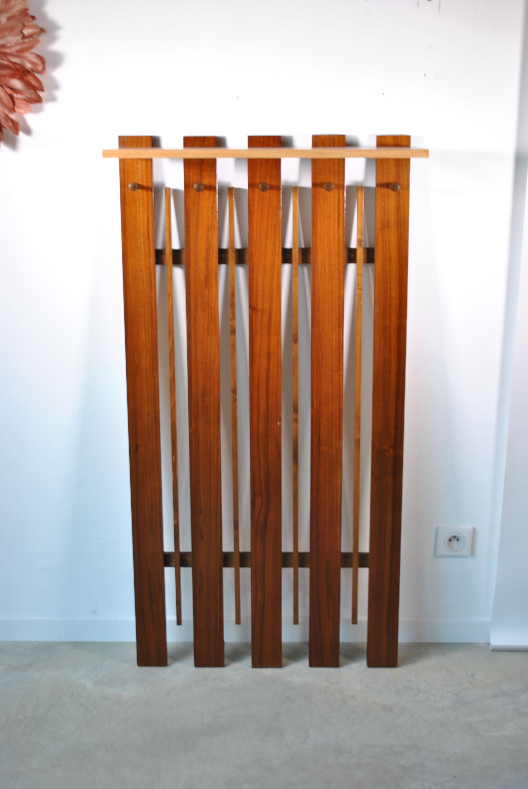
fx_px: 1053
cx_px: 264
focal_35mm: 48
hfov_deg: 28.2
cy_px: 394
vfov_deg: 41.1
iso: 200
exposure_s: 1/25
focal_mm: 32
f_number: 4.8
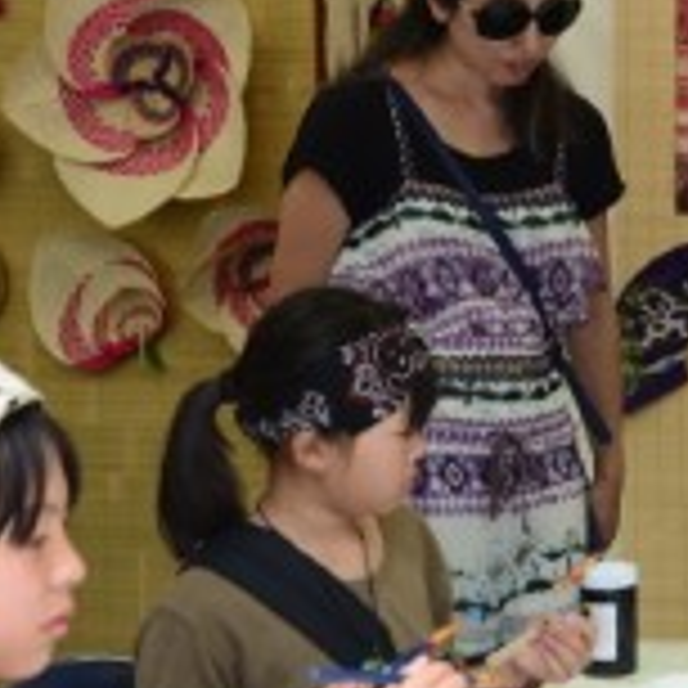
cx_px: 947
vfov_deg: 15.0
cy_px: 216
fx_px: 2608
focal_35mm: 116
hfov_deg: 14.3
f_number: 4.5
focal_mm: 38
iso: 100
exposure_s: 1/100
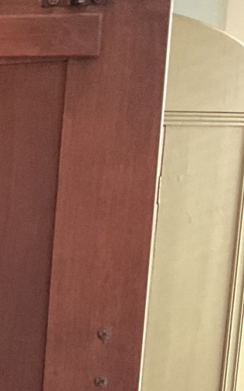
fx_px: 979
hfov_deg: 11.7
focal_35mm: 92
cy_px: 291
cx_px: -333
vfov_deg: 22.4
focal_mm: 3
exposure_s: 1/20
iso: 500
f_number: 1.8
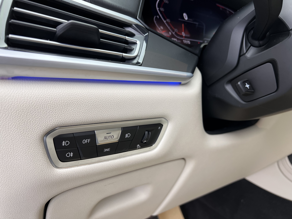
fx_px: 219
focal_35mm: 26
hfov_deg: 67.3
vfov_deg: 53.1
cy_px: 110
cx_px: 146
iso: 100
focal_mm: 5.7
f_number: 1.5
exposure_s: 1/100
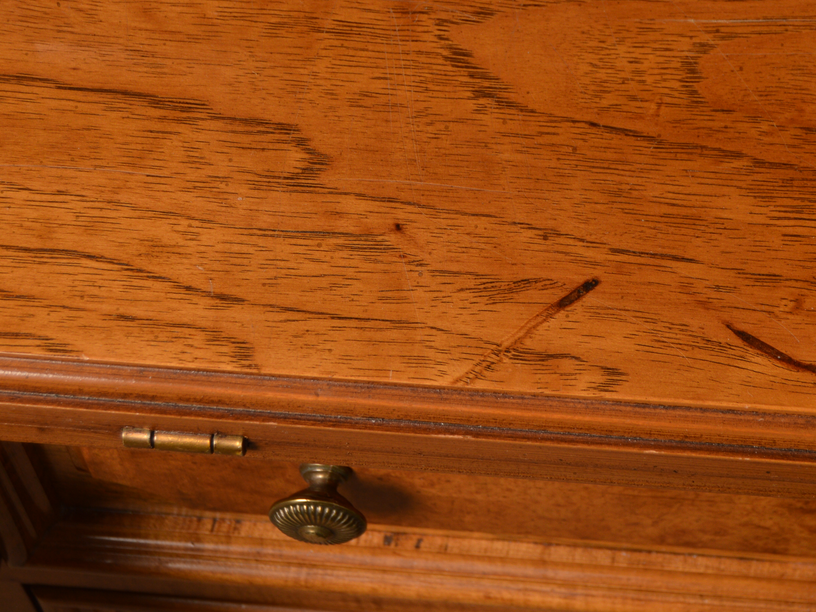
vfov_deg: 13.8
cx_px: 575
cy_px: 256
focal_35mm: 107
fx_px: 2522
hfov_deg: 18.3
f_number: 5.6
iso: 100
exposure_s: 1/160
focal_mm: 38
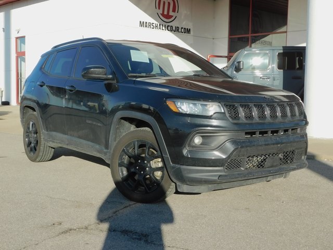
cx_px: 166
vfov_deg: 32.2
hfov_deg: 42.1
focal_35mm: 45
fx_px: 433
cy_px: 125
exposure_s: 1/800
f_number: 3.7
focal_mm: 8
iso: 125
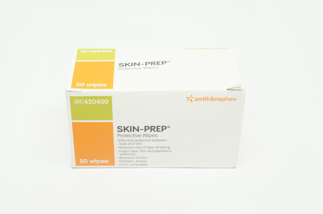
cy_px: 107
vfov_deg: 19.7
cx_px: 162
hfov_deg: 29.3
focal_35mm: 69
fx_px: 618
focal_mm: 46
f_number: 11
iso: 400
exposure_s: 1/15
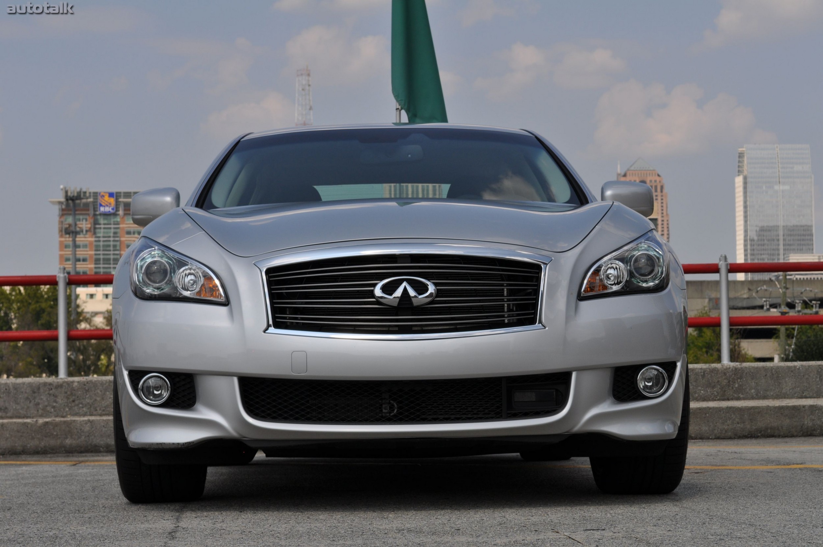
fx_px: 1884
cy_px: 274
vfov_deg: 16.5
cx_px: 412
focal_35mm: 82
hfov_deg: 24.6
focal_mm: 55
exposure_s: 1/400
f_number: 10
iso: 200
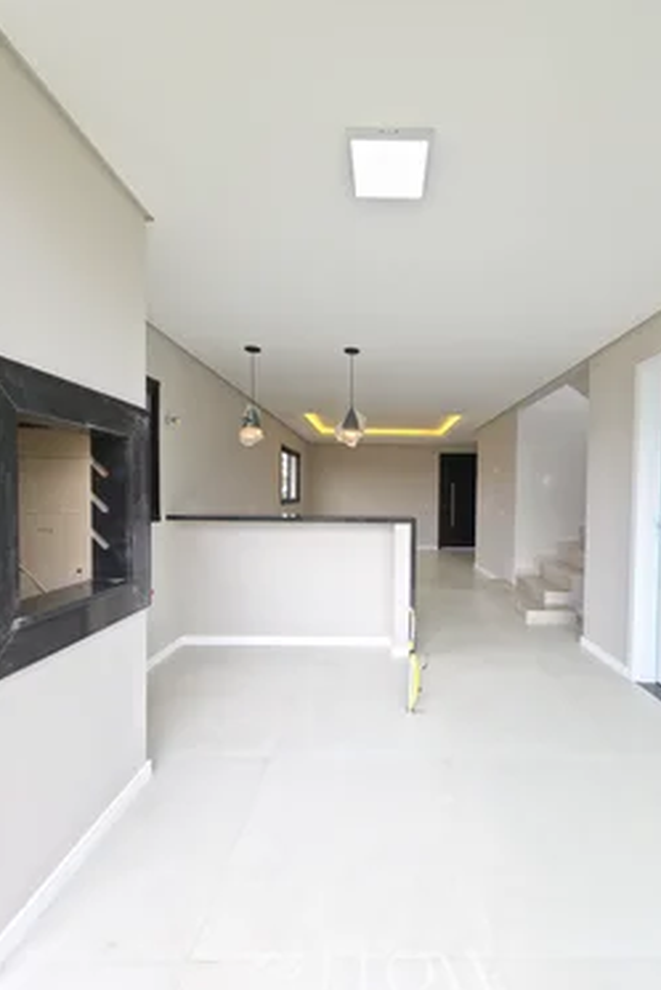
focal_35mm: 14
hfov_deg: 80.7
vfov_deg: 104.2
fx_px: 385
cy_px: 507
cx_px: 380
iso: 25
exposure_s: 1/120
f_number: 1.9
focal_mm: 2.2
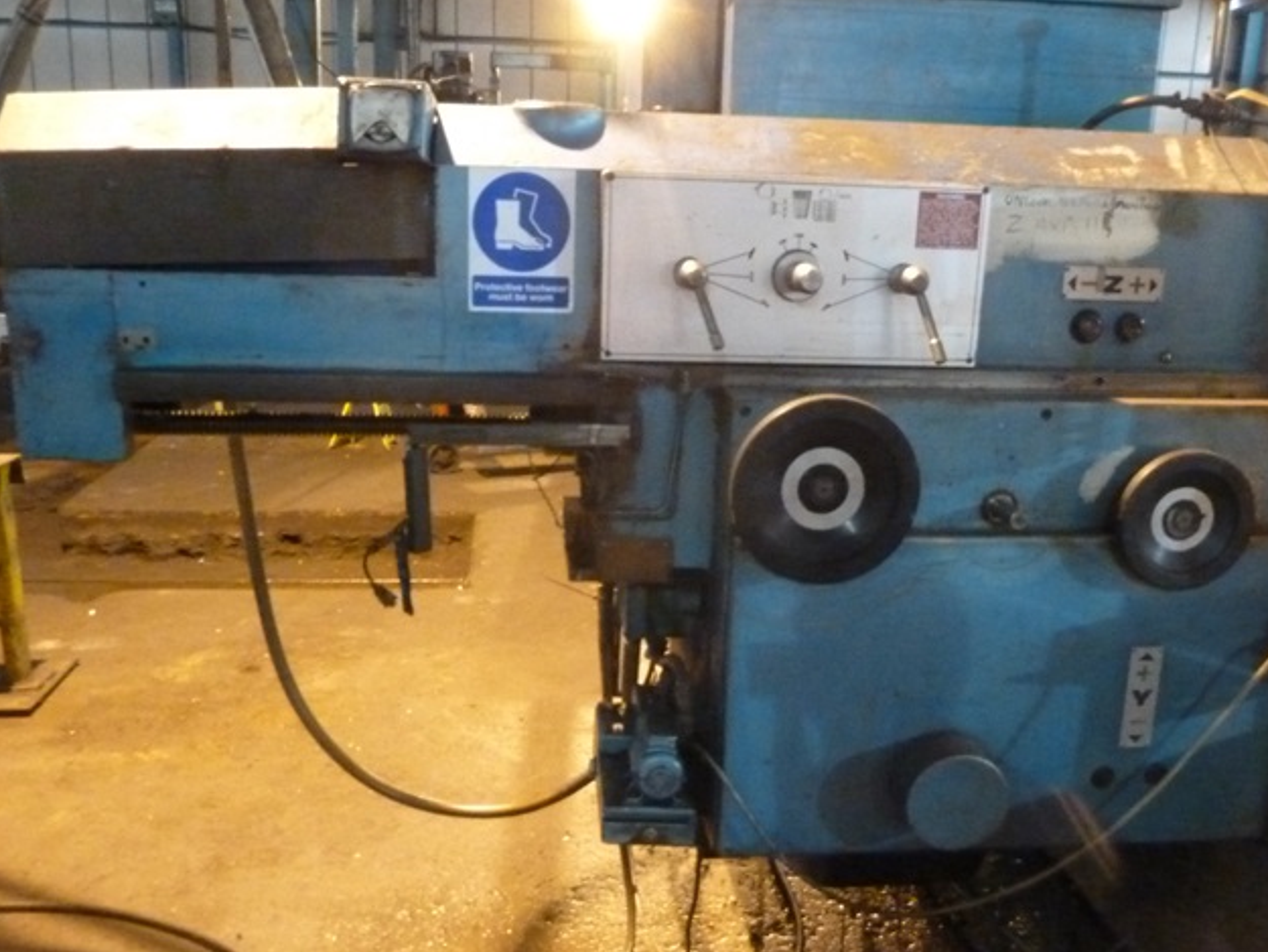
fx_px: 1172
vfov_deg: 44.1
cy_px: 524
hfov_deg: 56.8
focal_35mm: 32
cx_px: 657
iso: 1000
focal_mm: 4.1
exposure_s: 1/15
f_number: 3.3
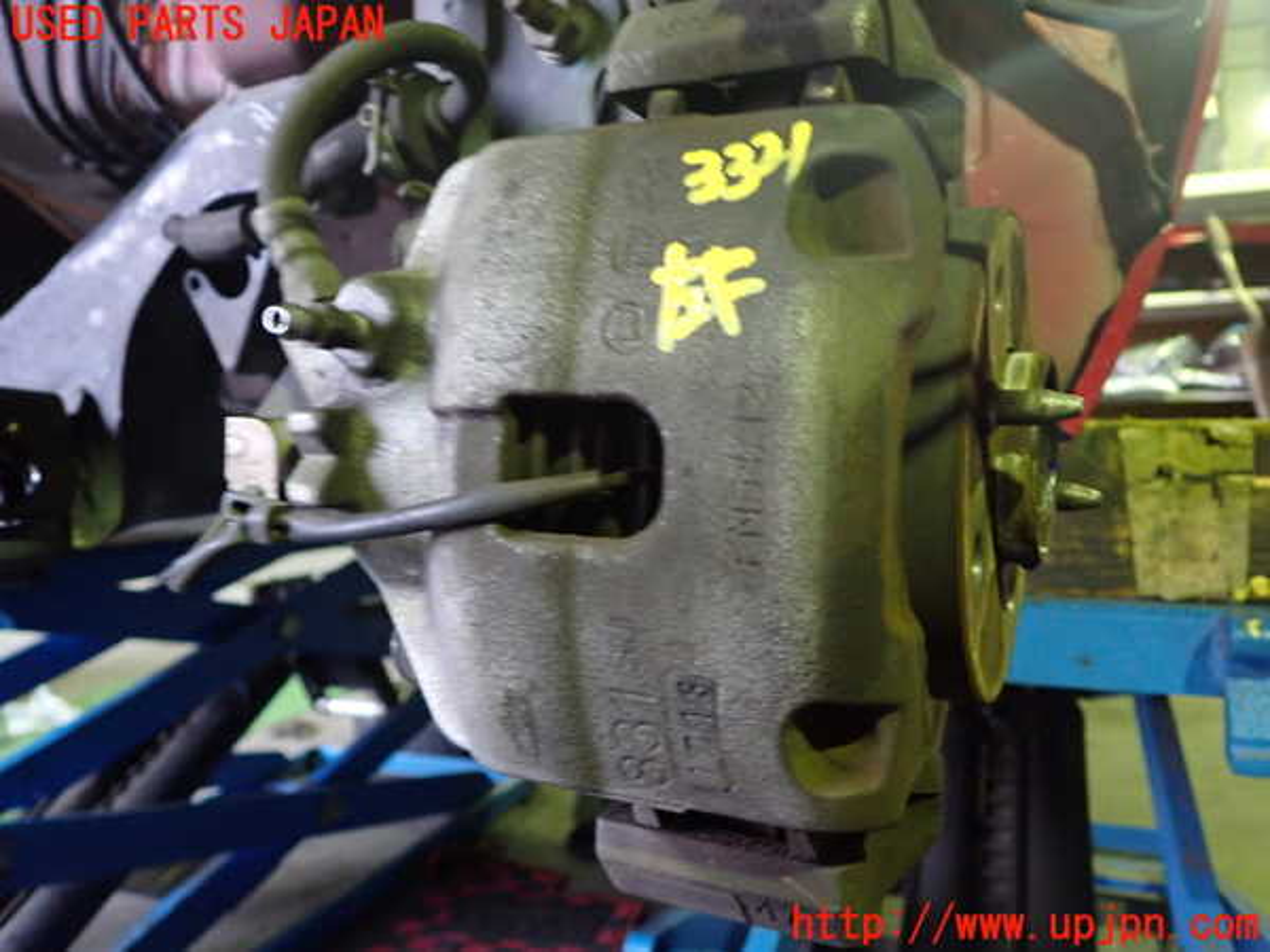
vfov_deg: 49.7
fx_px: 1027
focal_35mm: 28
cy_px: 476
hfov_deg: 63.4
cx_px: 635
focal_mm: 5.05
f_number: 2.2
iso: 800
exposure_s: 1/20
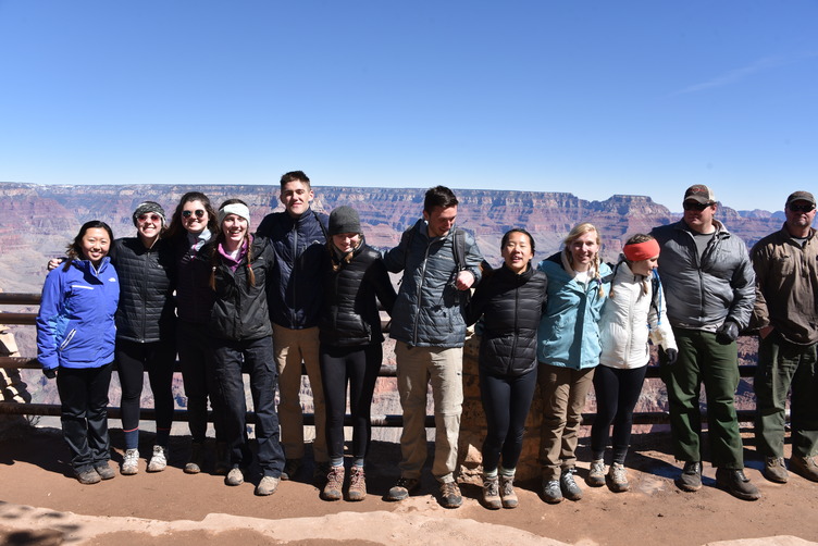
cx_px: 409
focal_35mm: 28
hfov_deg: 65.5
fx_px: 636
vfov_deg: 46.4
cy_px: 273
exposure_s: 1/200
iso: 100
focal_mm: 28
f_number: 9
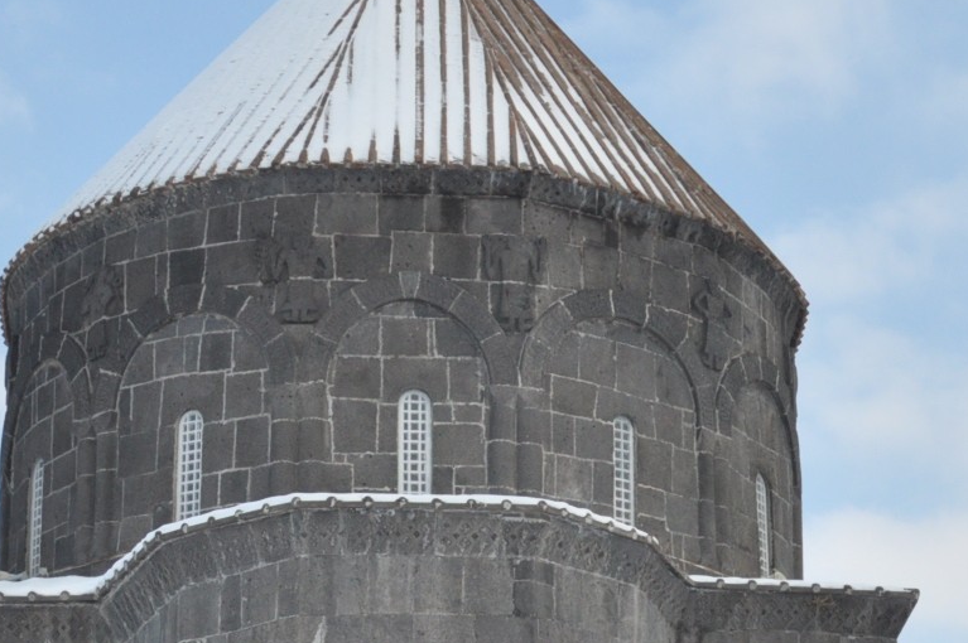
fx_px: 2928
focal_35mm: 109
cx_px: 591
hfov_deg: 18.7
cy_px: 609
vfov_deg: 12.4
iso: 500
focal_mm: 26
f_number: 11
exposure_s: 1/500
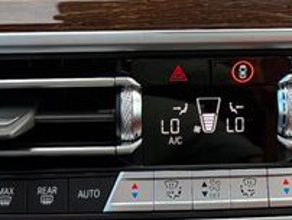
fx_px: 642
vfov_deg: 19.1
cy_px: 20
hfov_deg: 25.5
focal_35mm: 76
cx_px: 197
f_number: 1.78
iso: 160
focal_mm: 6.76
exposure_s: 1/299
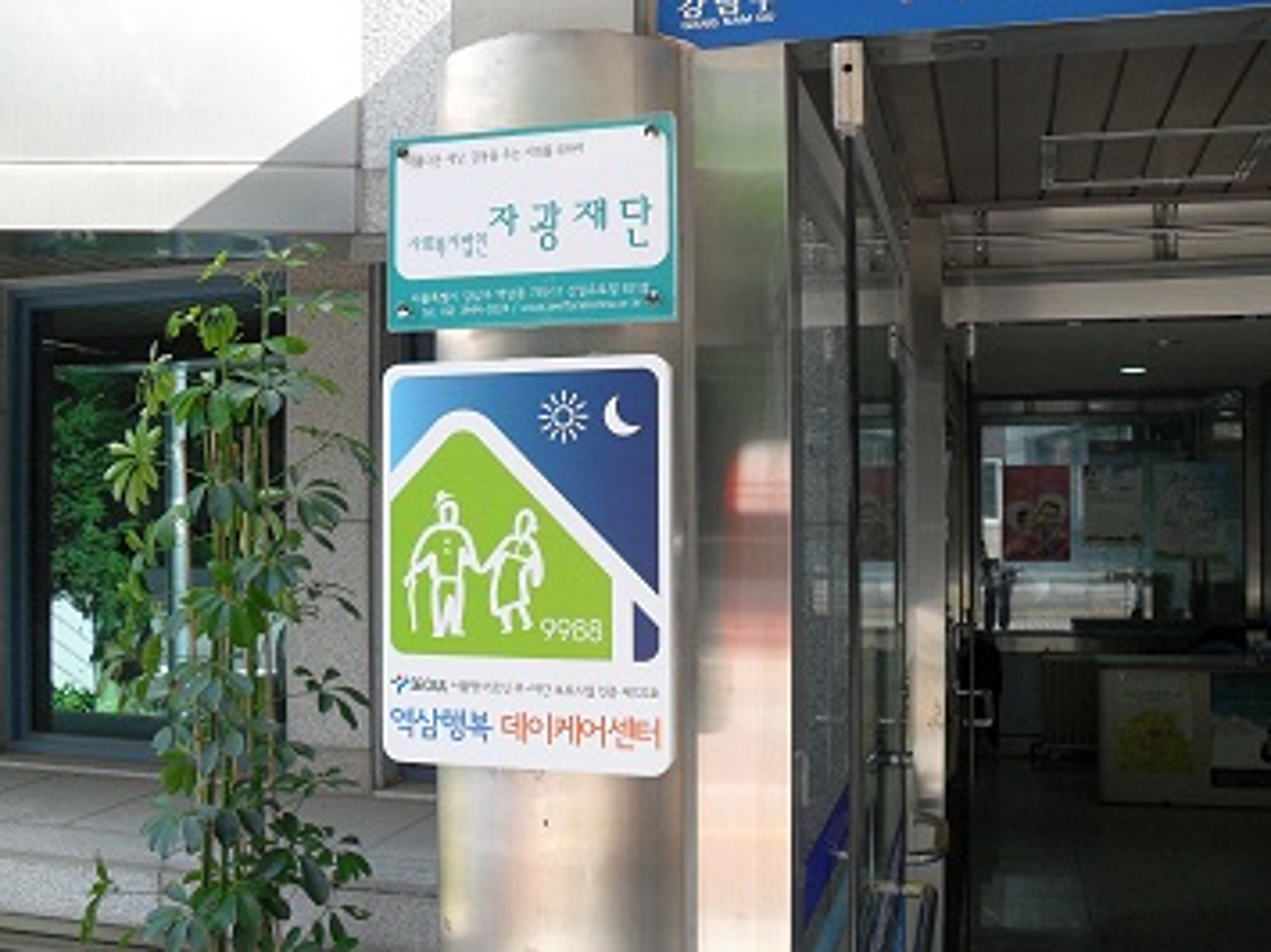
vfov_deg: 39.6
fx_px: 1321
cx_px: 650
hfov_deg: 51.4
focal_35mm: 36
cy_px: 476
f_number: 2.8
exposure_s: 1/125
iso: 100
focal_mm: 6.2
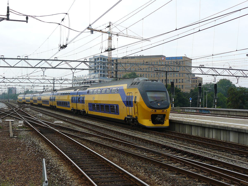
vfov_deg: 28.6
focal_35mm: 51
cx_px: 124
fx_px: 365
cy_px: 93
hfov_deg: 37.5
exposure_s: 1/500
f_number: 3.6
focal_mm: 8.4
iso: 100
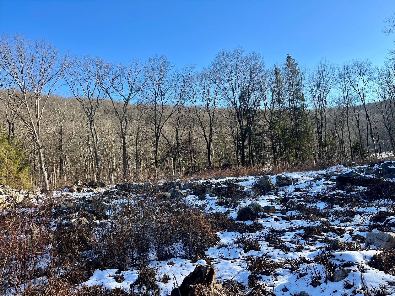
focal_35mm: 26
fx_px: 297
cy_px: 148
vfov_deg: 53.1
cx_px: 198
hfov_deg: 67.3
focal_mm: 5.1
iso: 50
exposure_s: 1/1238
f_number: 1.6
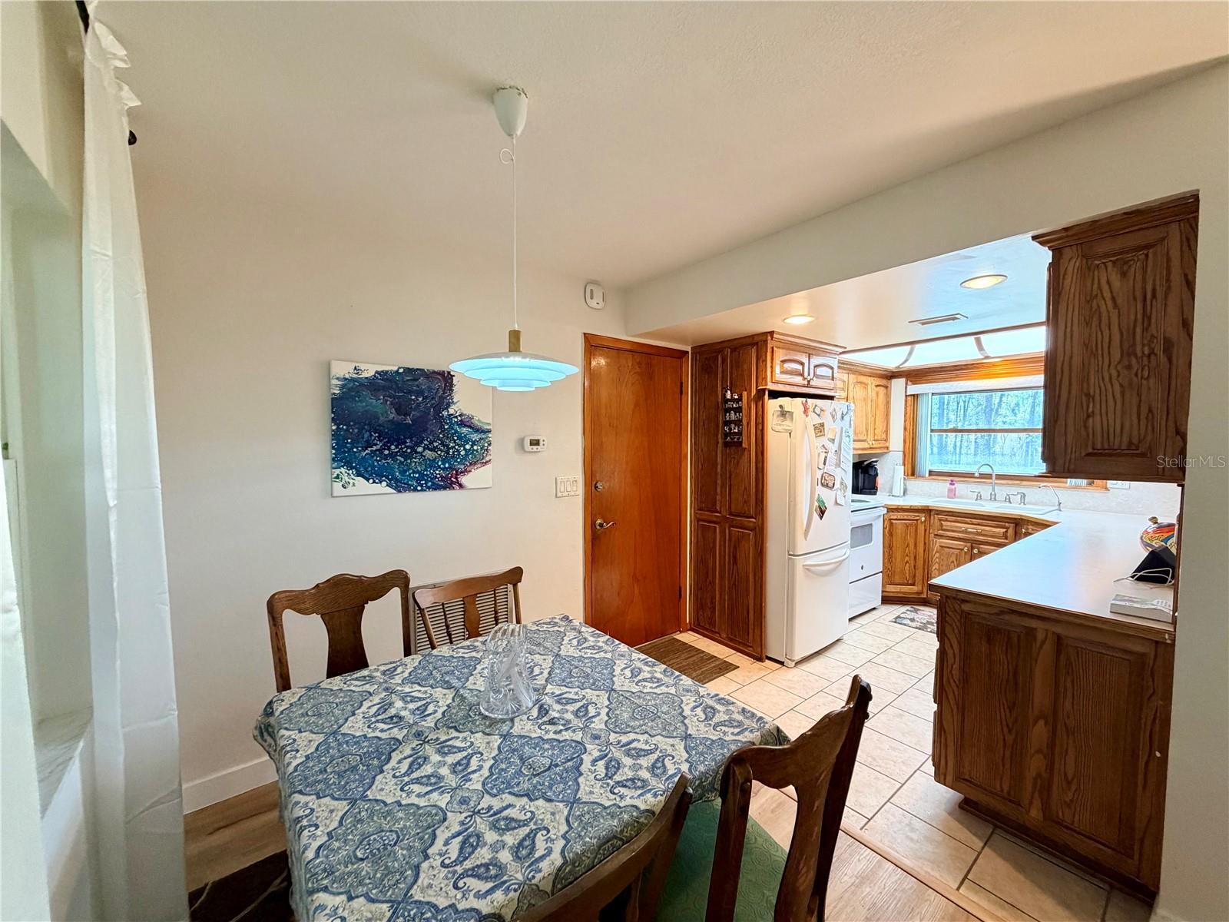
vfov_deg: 85.7
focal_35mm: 14
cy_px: 461
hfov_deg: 102.1
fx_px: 497
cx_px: 614
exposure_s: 1/60
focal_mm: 2.22
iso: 200
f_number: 2.2
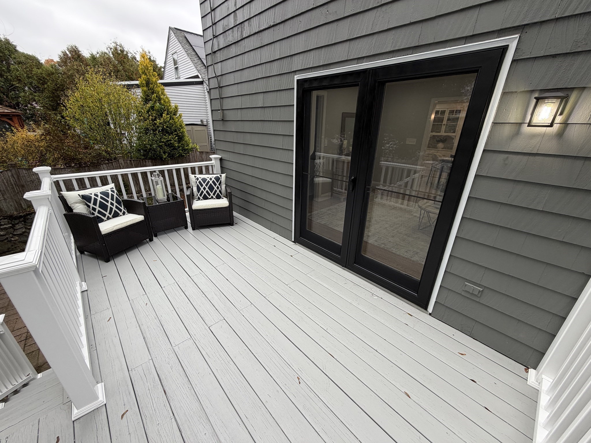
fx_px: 239
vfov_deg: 85.7
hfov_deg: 102.1
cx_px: 296
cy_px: 222
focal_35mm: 14
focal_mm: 2.22
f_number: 2.2
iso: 40
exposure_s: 1/120
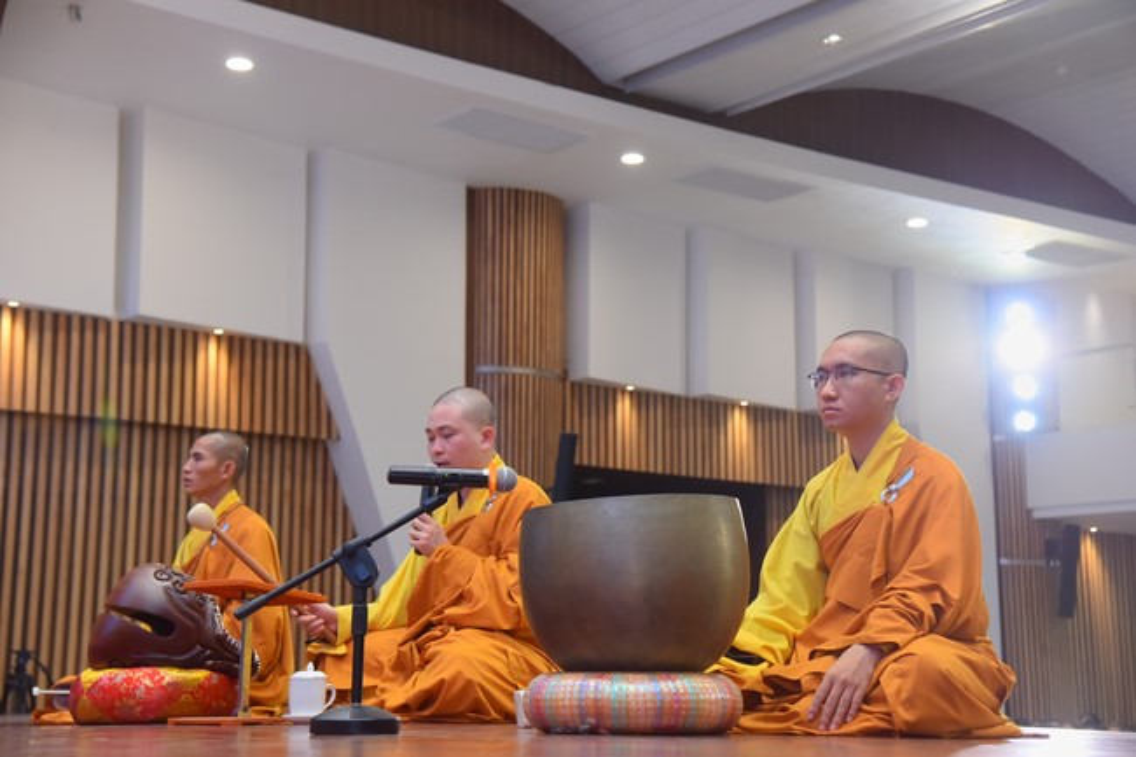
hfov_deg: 32.4
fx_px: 1956
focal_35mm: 62
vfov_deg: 21.9
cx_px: 568
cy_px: 378
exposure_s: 1/125
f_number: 5.6
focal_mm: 62
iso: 1250
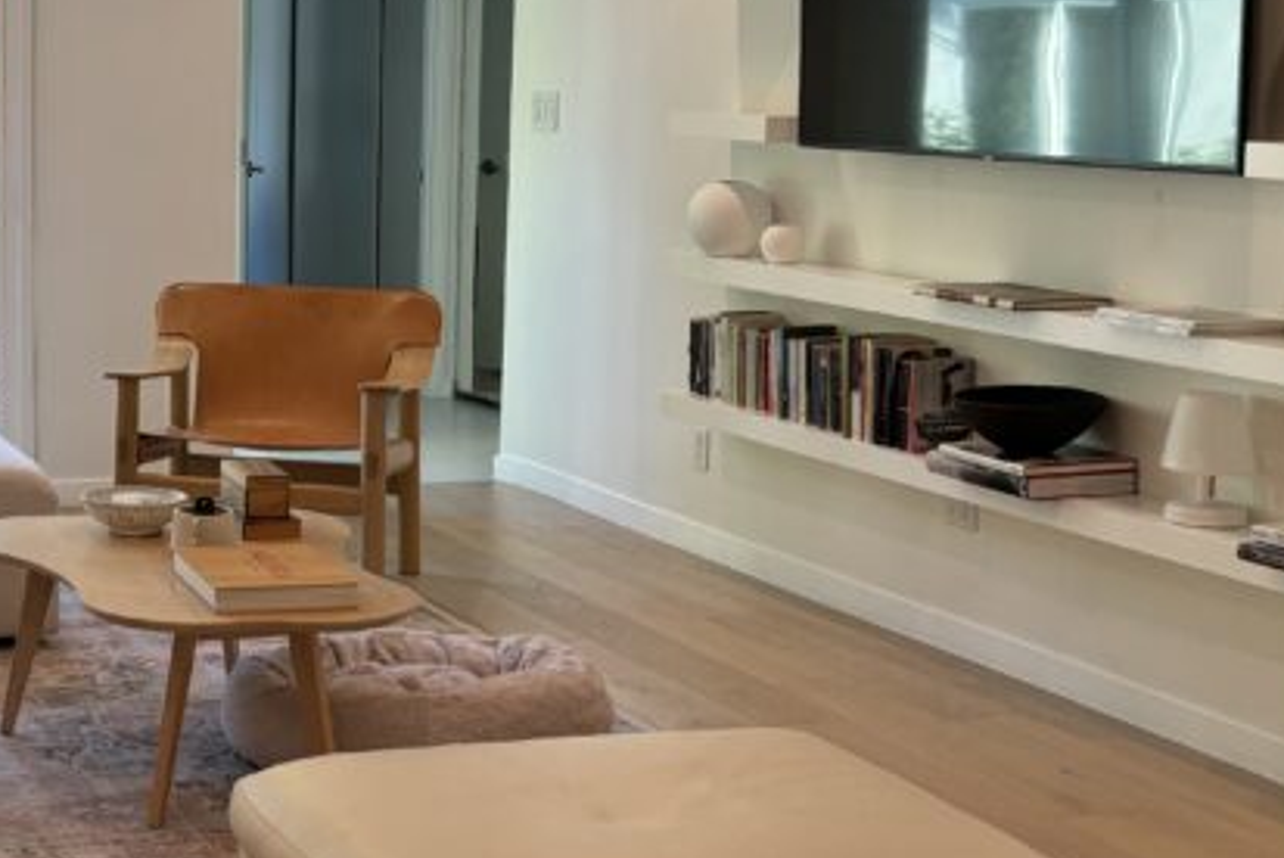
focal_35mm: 67
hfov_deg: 28.4
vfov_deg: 20.3
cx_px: 34
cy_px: 277
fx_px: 2391
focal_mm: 5.96
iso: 100
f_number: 1.6
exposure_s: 1/120
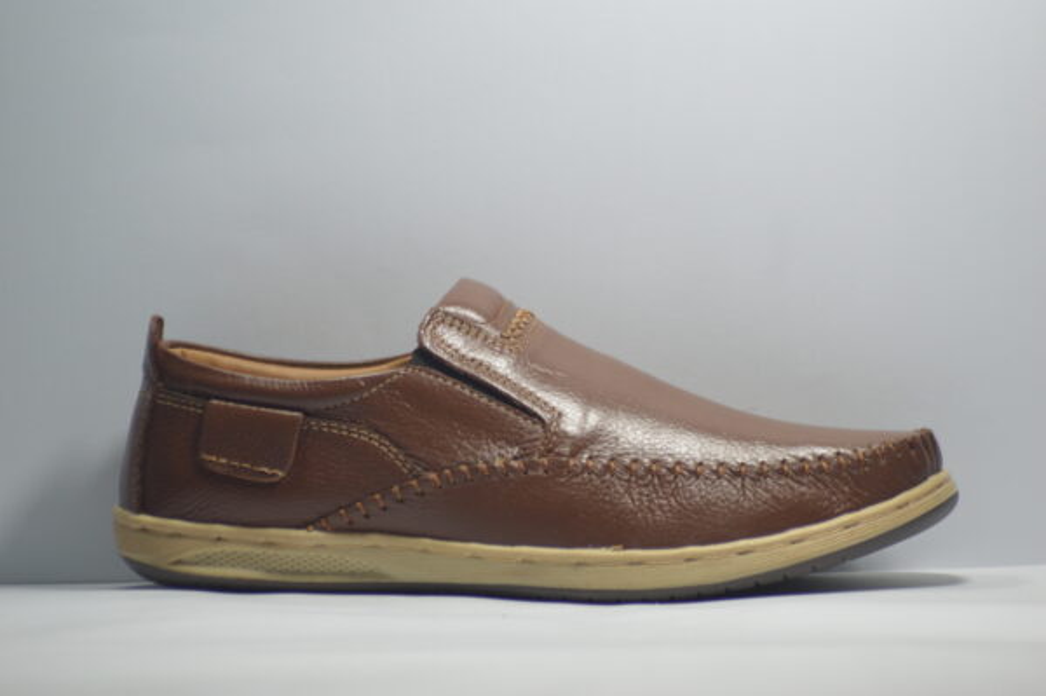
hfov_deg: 10.2
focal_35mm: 202
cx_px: 523
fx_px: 5879
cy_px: 348
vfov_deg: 6.8
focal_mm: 135
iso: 560
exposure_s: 1/125
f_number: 4.2
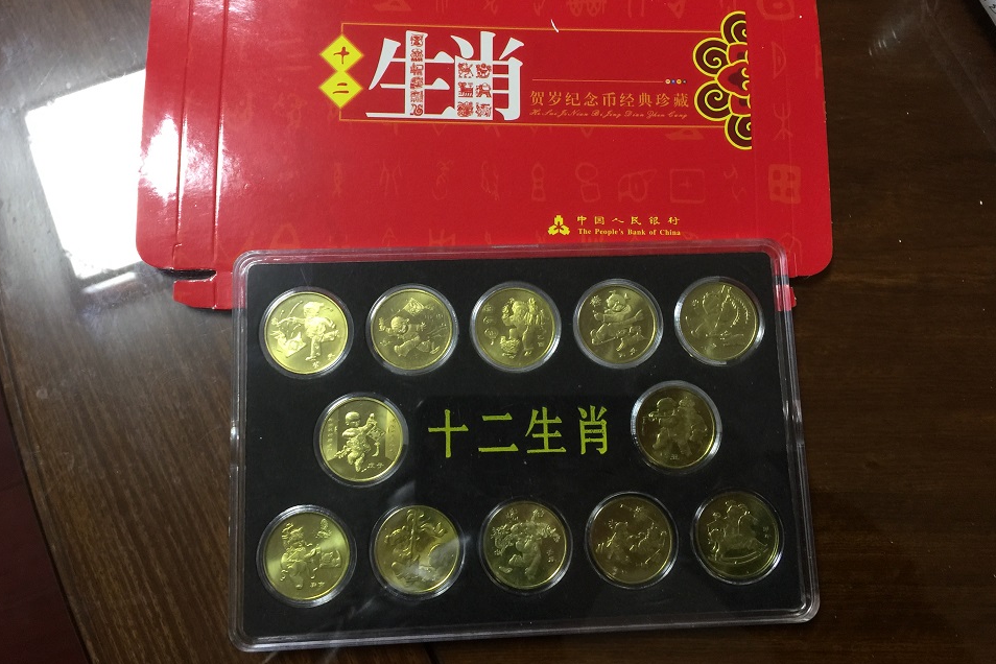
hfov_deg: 60.3
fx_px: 858
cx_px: 490
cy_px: 292
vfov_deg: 42.3
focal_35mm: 31
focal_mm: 4.15
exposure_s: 1/17
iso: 80
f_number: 2.2
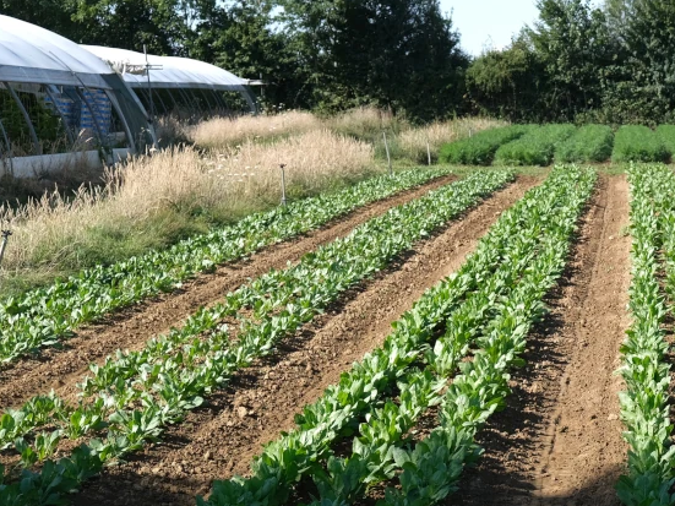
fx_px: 1755
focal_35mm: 90
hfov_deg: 21.1
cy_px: 368
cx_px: 649
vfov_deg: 16.3
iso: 100
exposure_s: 1/500
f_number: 3.6
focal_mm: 28.9
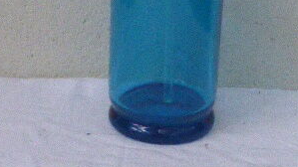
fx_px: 1051
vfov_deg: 8.8
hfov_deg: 16.1
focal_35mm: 133
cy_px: -113
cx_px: 165
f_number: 4.6
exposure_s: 1/25
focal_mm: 9.7
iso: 1600
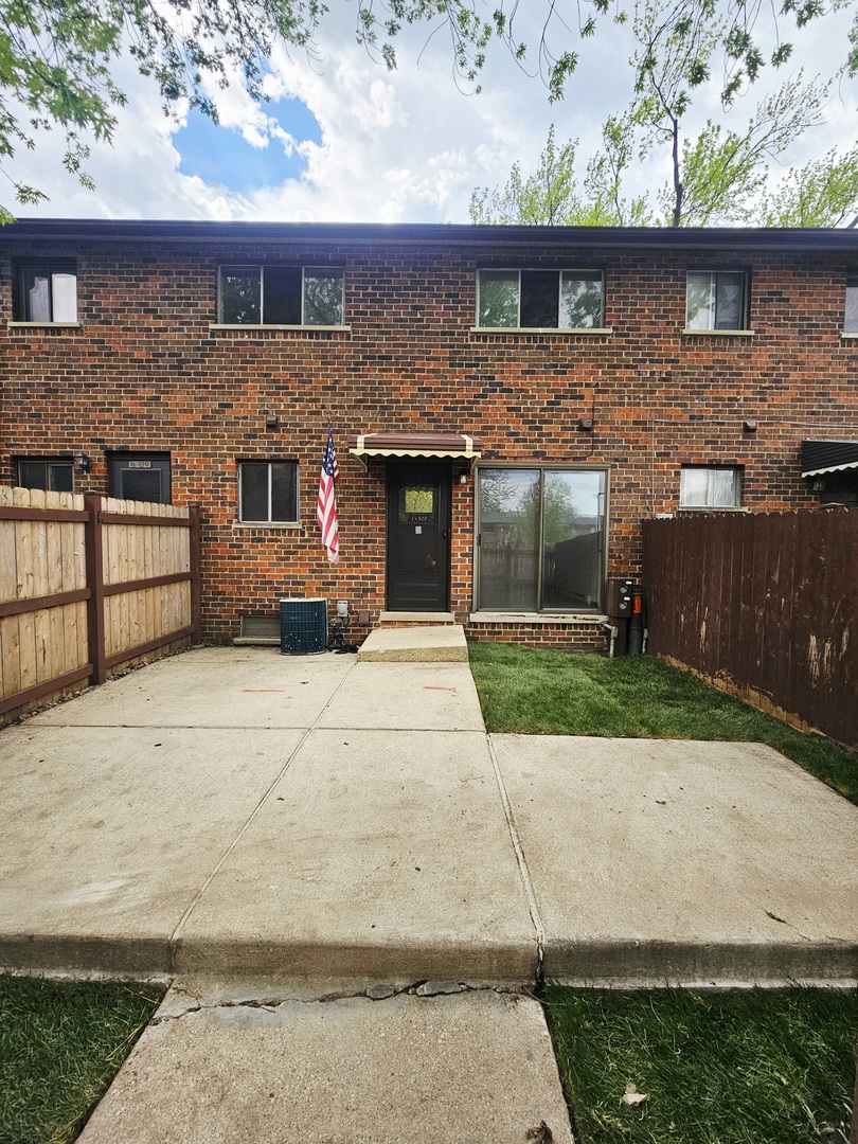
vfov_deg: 106.2
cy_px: 572
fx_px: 430
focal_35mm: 13
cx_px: 429
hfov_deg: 89.9
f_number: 2.2
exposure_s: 1/769
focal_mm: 2.2
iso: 50
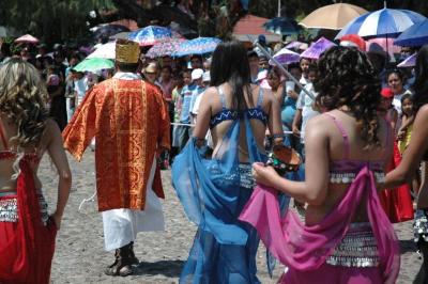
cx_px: 214
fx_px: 1105
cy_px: 142
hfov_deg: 21.9
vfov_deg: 14.7
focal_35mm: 93
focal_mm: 62
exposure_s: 1/8000
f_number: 4.5
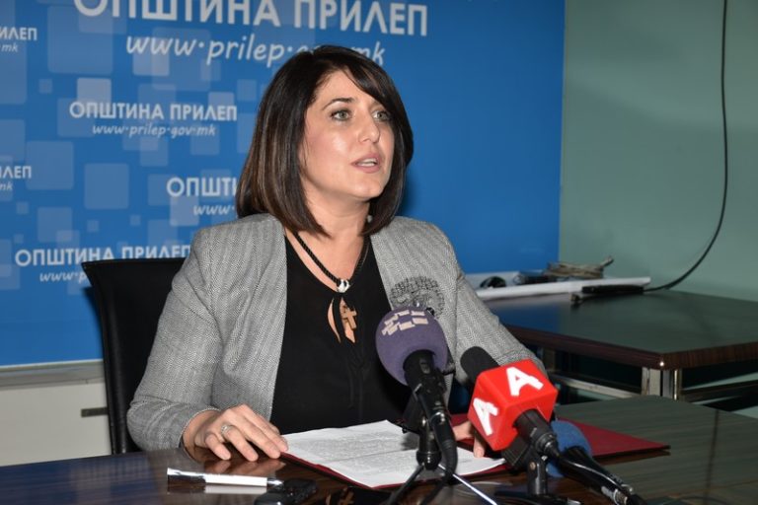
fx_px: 1421
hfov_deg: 29.9
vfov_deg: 20.2
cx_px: 379
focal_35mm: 68
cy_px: 252
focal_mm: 45
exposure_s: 1/160
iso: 100
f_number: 5
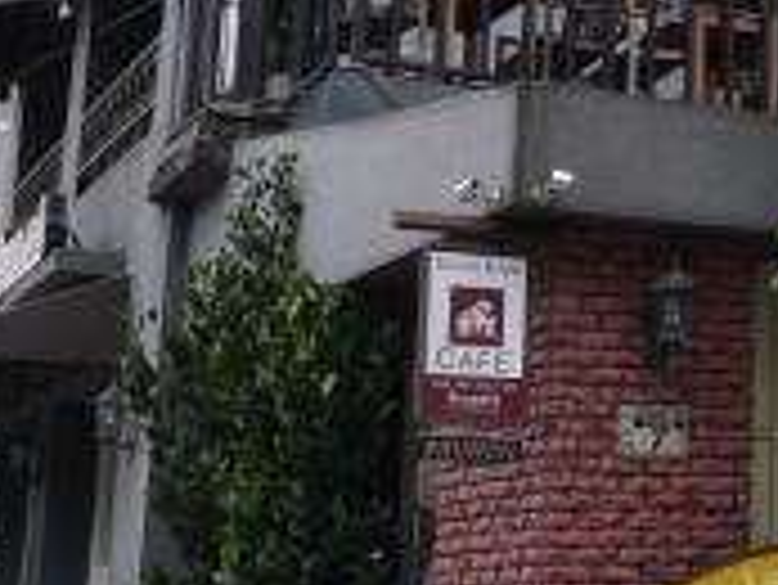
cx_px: 908
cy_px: 99
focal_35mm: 88
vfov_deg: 16.6
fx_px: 1979
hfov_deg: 20.9
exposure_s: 1/60
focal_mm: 17
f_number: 4.2
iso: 160
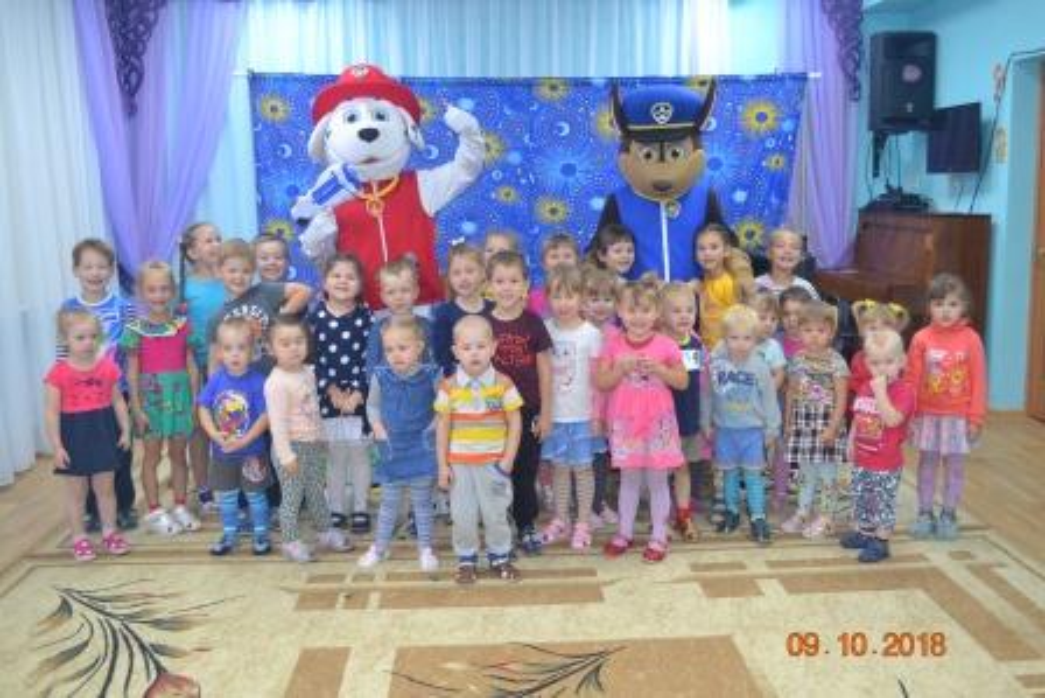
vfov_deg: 36.9
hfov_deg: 53.1
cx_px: 522
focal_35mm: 36
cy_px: 349
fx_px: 1045
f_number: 4
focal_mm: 24
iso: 900
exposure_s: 1/60
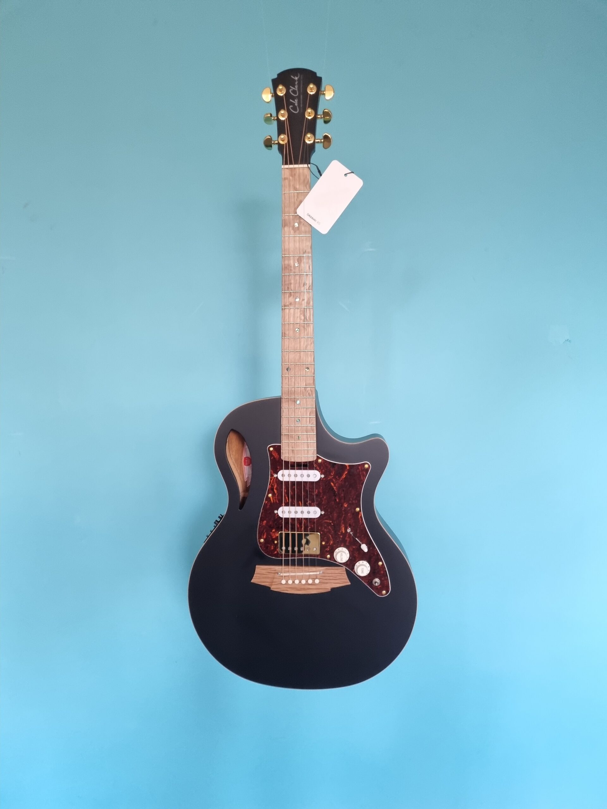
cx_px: 304
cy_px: 404
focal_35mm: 26
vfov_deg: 67.3
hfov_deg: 53.1
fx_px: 608
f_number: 1.8
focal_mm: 5.4
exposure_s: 1/50
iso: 400
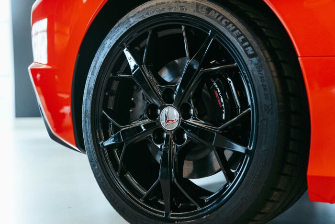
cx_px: 168
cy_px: 112
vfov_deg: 27.6
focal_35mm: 49
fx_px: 456
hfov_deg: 40.3
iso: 2500
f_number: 2.8
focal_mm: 49
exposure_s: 1/125
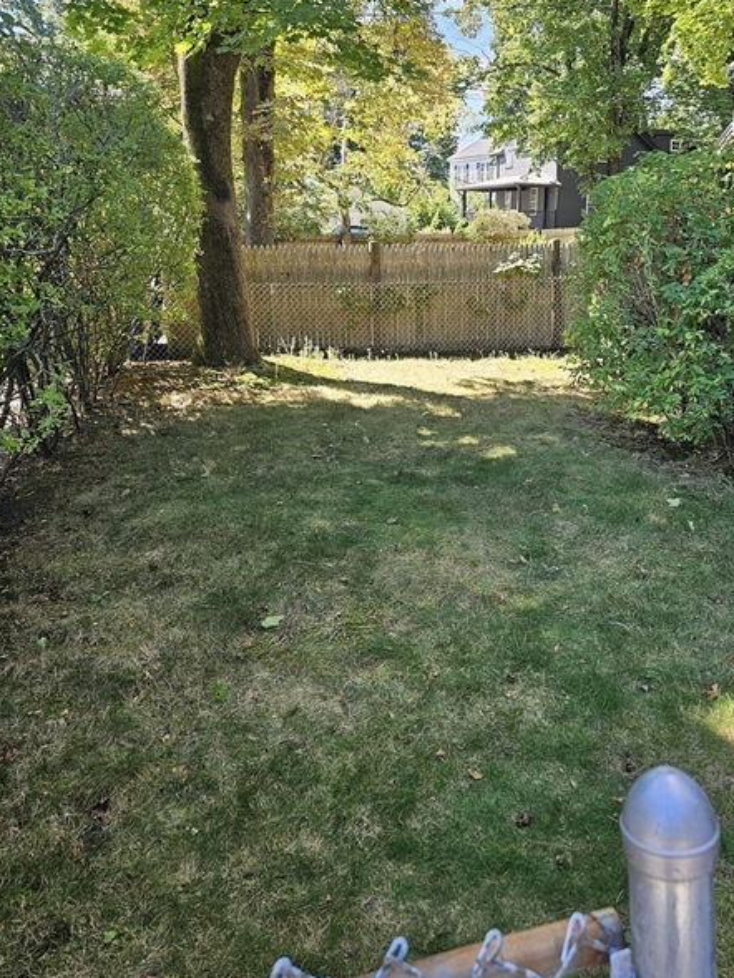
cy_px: 382
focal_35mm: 30
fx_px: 848
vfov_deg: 59.4
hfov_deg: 46.5
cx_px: 445
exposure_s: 1/180
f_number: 1.7
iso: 32
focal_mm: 6.3
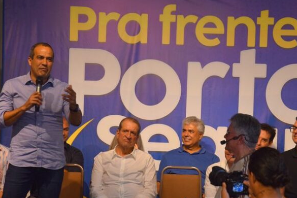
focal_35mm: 143
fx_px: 1177
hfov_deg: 14.4
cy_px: 119
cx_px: 173
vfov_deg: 9.6
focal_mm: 75
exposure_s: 1/60
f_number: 5.3
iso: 900
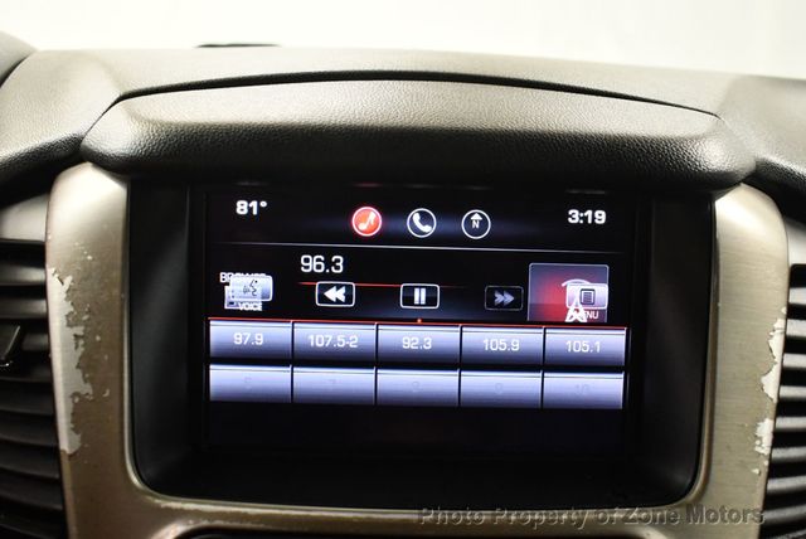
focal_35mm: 36
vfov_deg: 36.9
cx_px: 403
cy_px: 270
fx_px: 807
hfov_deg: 53.1
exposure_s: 1/125
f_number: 3.5
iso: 3200
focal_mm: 18
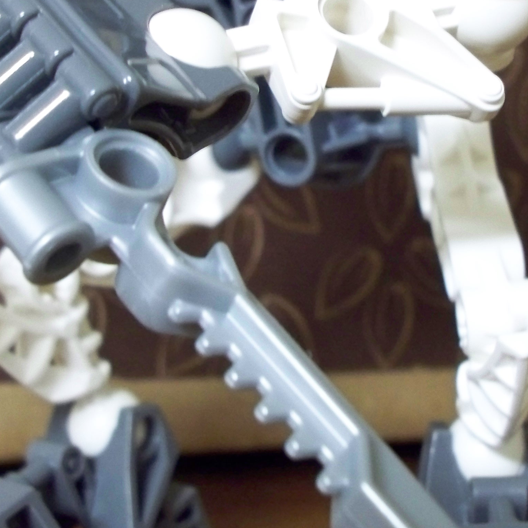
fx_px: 1467
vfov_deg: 20.2
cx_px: 300
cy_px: 104
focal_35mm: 85
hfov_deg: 20.4
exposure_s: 1/2.5
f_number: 3.4
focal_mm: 7.9
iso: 400
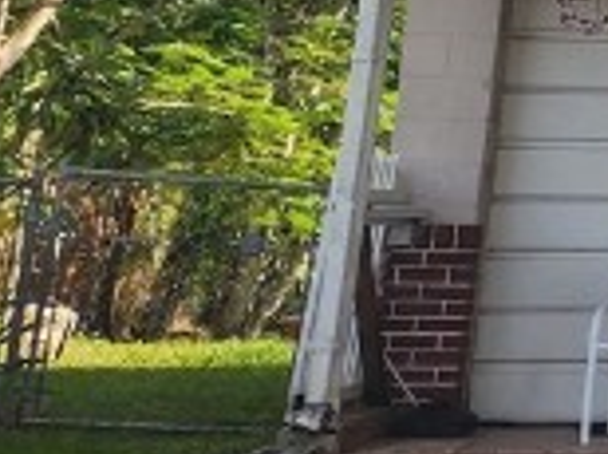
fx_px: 2683
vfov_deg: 9.5
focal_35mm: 153
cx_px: 1863
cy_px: -158
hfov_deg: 9.7
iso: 12
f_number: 1.8
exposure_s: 1/379
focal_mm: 6.4
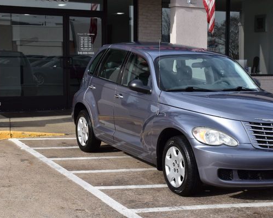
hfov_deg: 29.0
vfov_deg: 23.5
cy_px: 116
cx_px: 171
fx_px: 525
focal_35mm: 65
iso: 400
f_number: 11
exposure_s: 1/400
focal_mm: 36
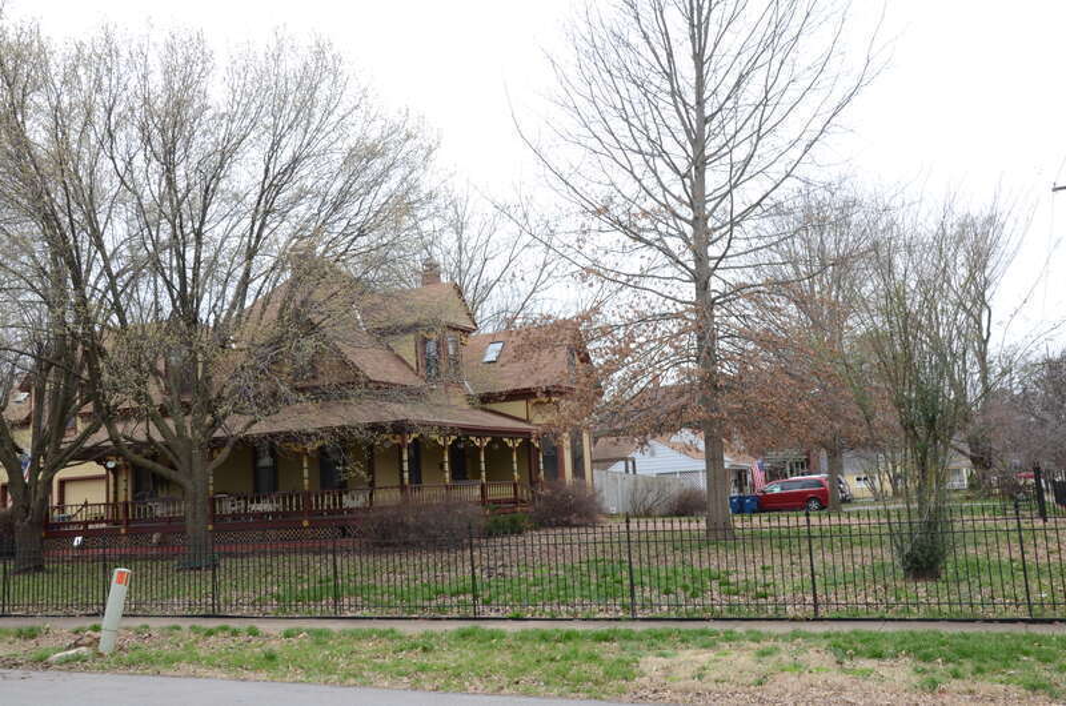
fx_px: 1064
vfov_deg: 36.7
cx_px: 533
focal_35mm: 36
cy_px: 353
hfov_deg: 53.2
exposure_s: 1/80
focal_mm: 24
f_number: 13
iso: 200
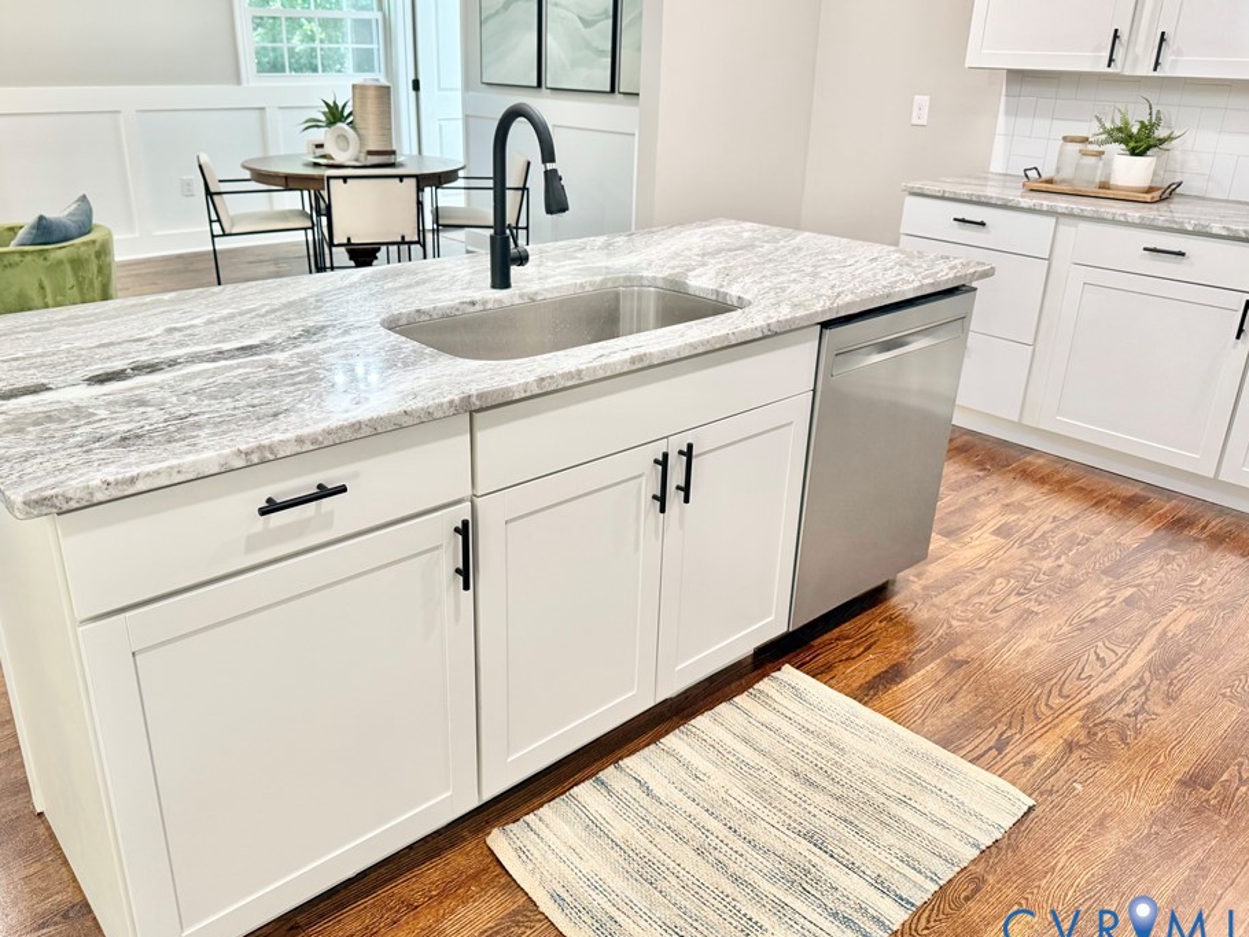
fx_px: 974
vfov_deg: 51.3
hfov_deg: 65.2
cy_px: 439
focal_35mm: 27
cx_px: 581
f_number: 1.78
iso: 160
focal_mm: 6.76
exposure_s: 1/120
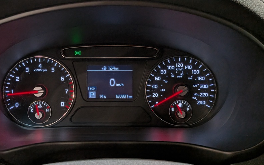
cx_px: 112
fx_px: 237
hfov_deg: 57.9
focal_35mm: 33
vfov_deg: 38.3
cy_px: 86
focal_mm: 4.53
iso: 27
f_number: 1.7
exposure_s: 1/113
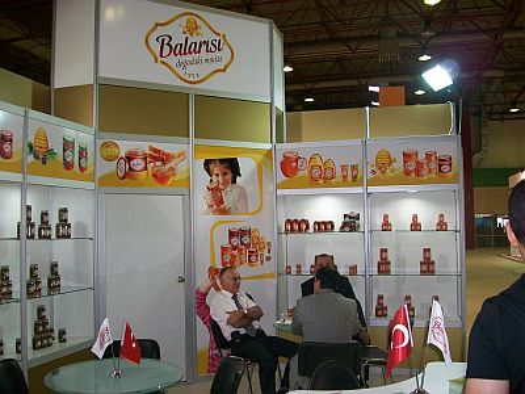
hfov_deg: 54.0
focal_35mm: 34
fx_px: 516
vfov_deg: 41.8
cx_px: 262
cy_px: 197
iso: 120
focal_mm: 5.7
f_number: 2.8
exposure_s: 1/60
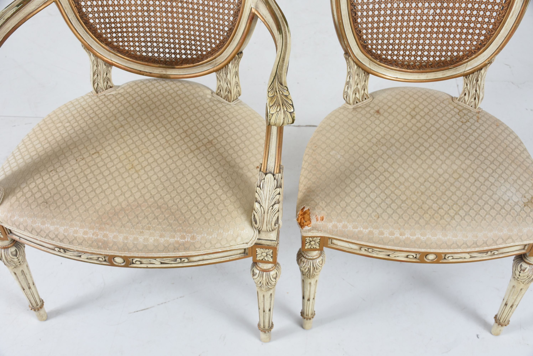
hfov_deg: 47.9
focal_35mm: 40
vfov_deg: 33.1
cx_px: 266
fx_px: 600
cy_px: 178
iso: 200
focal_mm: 27
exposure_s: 1/80
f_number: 9
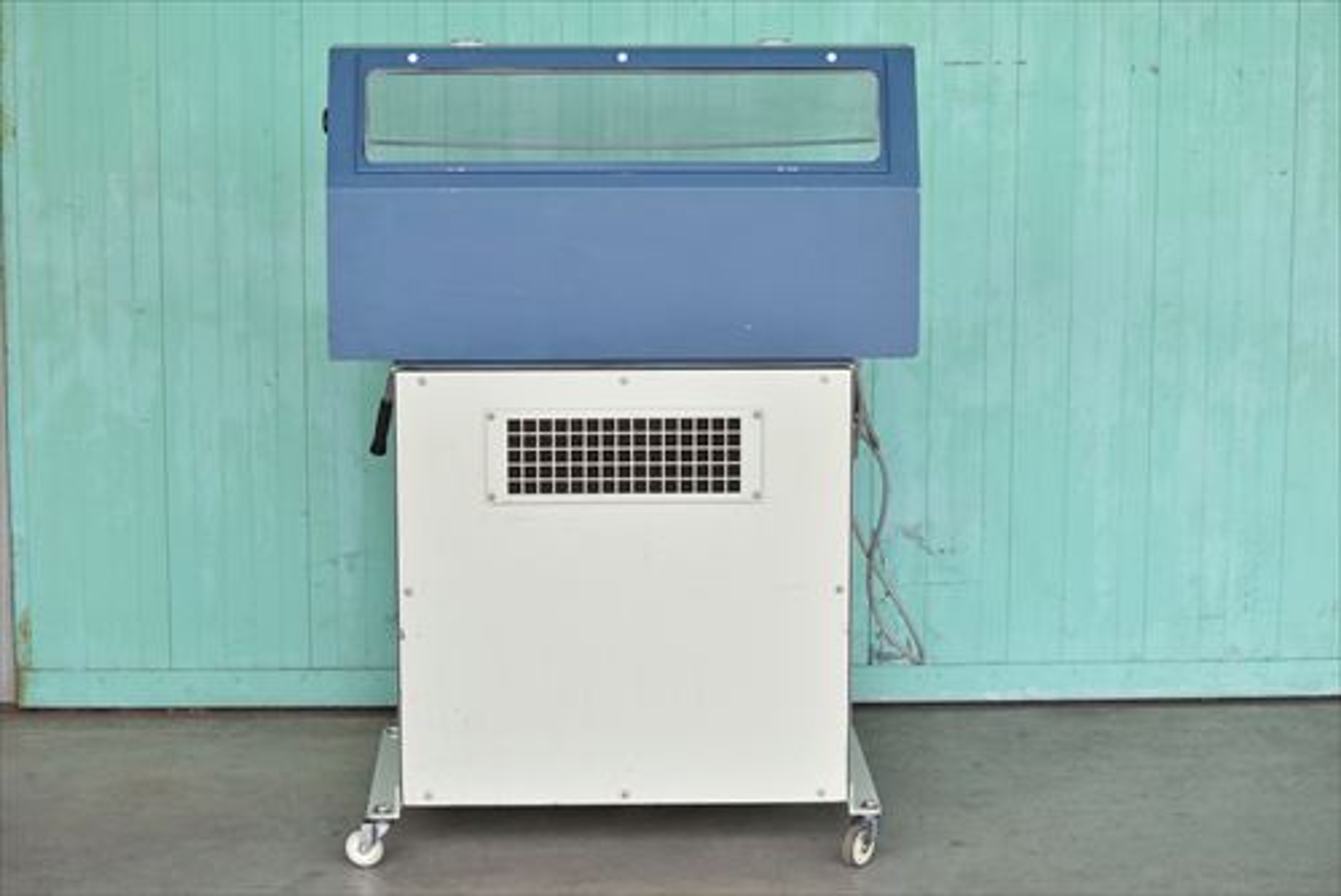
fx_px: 3075
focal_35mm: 82
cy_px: 448
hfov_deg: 24.6
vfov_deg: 16.6
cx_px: 670
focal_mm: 55
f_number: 6.3
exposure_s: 1/1250
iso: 1250
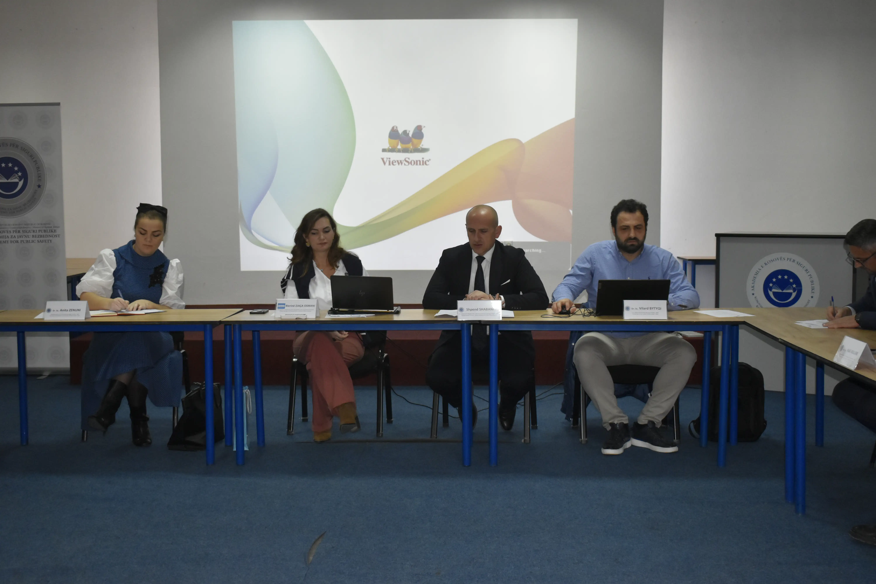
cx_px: 438
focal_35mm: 45
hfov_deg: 43.6
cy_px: 292
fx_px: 1095
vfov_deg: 29.9
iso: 1600
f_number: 4.2
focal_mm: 30
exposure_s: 1/125
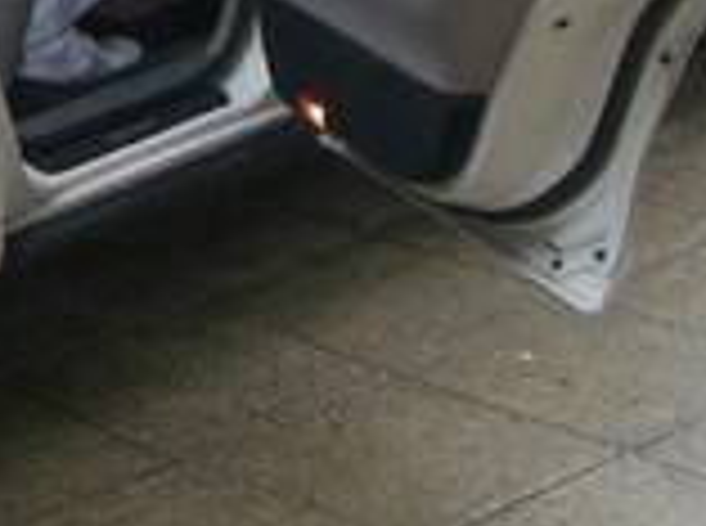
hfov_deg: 13.5
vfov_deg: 10.1
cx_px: -117
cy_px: -153
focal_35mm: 143
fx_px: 2910
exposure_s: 1/125
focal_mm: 5.8
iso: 50
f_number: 2.6
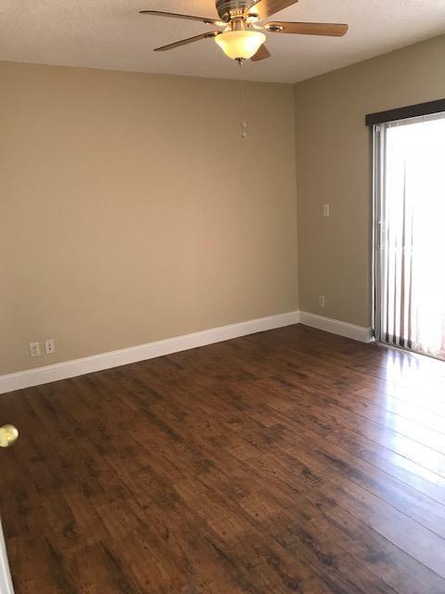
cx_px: 222
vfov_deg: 63.4
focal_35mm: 28
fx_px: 480
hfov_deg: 49.7
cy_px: 297
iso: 32
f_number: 1.8
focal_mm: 3.99
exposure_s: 1/24
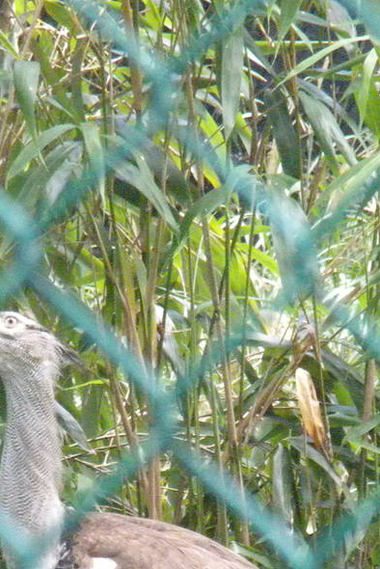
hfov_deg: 1.9
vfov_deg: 2.8
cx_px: 178
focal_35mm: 733
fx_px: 11591
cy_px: 562
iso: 733
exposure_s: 1/296
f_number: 5.3
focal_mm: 46.2
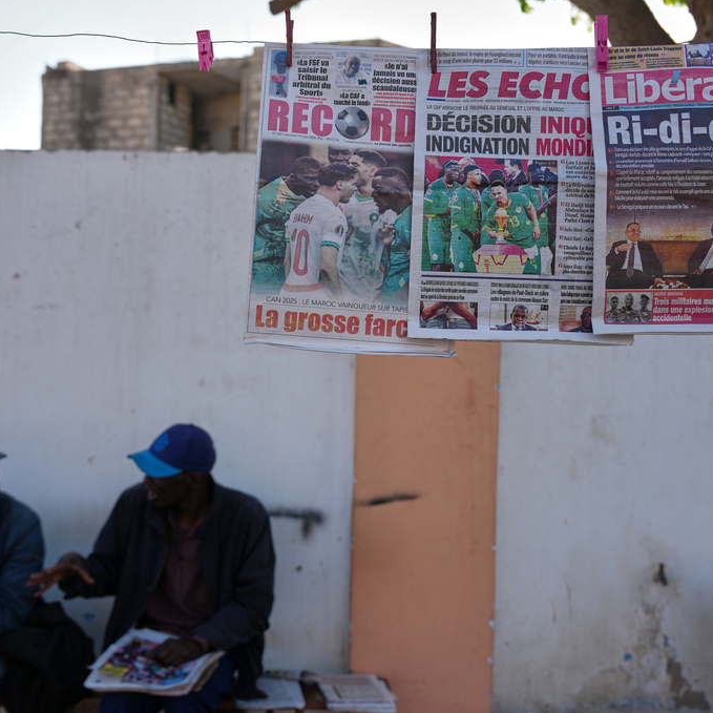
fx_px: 1165
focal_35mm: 50
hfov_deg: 34.0
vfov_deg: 34.0
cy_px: 355
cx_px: 323
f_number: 4
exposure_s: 1/320
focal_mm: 39
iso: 100
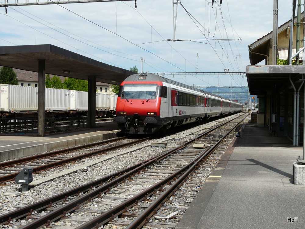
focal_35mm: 49
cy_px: 114
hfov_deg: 38.9
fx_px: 432
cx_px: 152
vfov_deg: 29.7
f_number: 6.3
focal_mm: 8.1
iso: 100
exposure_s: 1/500
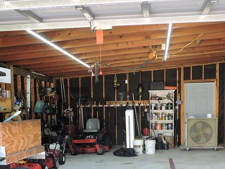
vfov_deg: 31.9
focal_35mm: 44
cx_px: 122
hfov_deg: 42.9
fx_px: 286
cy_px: 138
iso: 110
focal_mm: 4.3
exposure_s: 1/30
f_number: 3
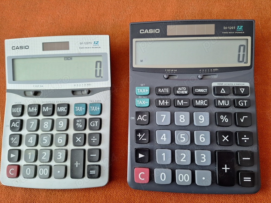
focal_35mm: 23
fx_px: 180
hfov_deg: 73.9
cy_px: 102
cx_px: 136
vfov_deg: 58.9
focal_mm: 5.54
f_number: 1.8
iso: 80
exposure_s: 1/40
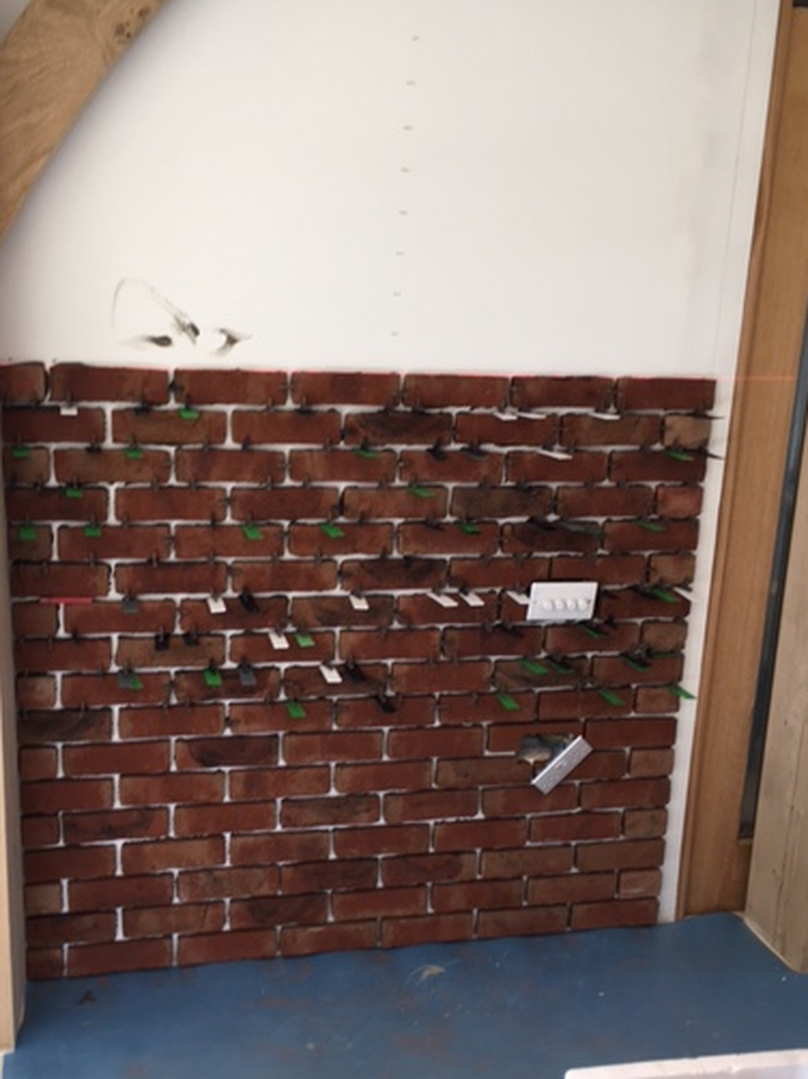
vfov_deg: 50.1
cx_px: 355
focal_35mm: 37
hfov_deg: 38.6
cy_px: 589
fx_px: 1153
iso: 25
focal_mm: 4.15
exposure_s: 1/50
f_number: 2.2
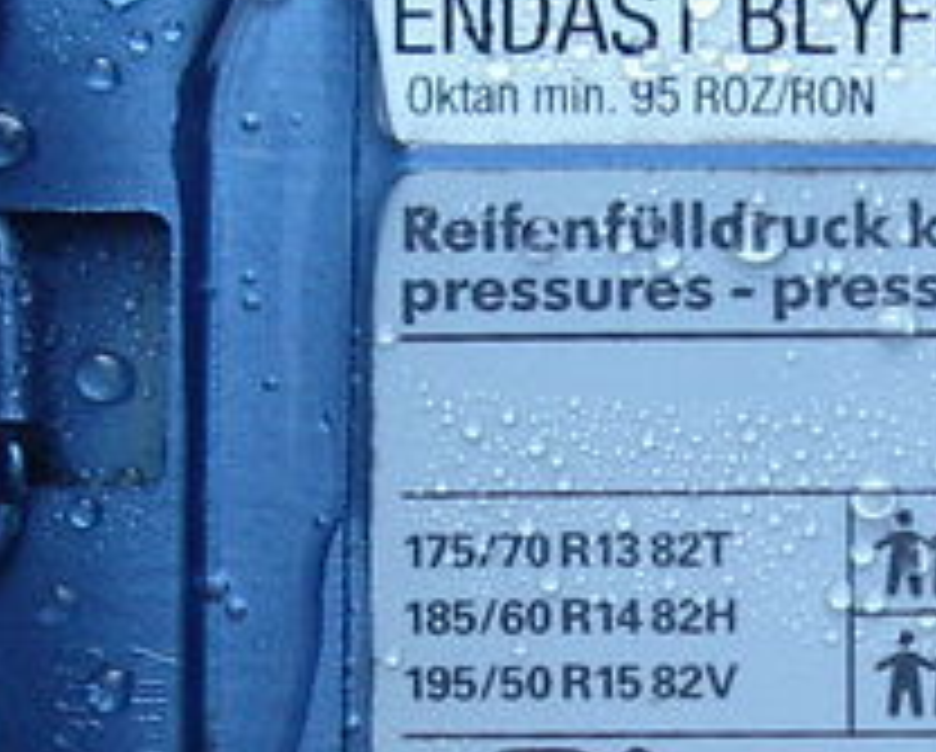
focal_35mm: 114
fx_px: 3162
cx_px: 680
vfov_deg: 13.4
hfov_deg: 16.8
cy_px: 684
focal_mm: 5.8
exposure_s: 1/60
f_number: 2.6
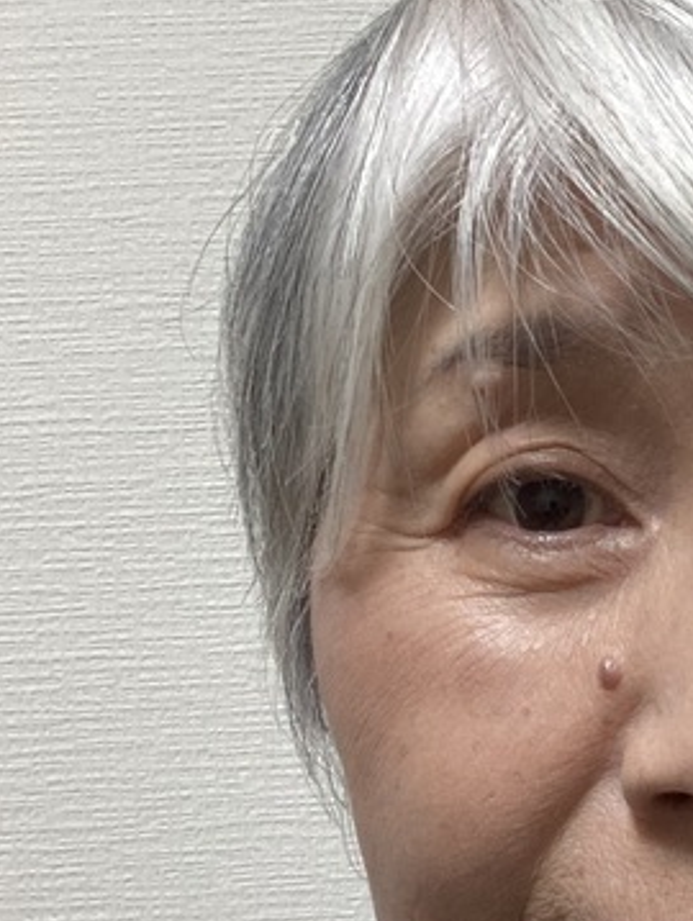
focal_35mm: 91
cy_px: 505
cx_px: 778
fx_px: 2425
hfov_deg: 15.8
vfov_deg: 21.5
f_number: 2.2
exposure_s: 1/60
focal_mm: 2.87
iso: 160
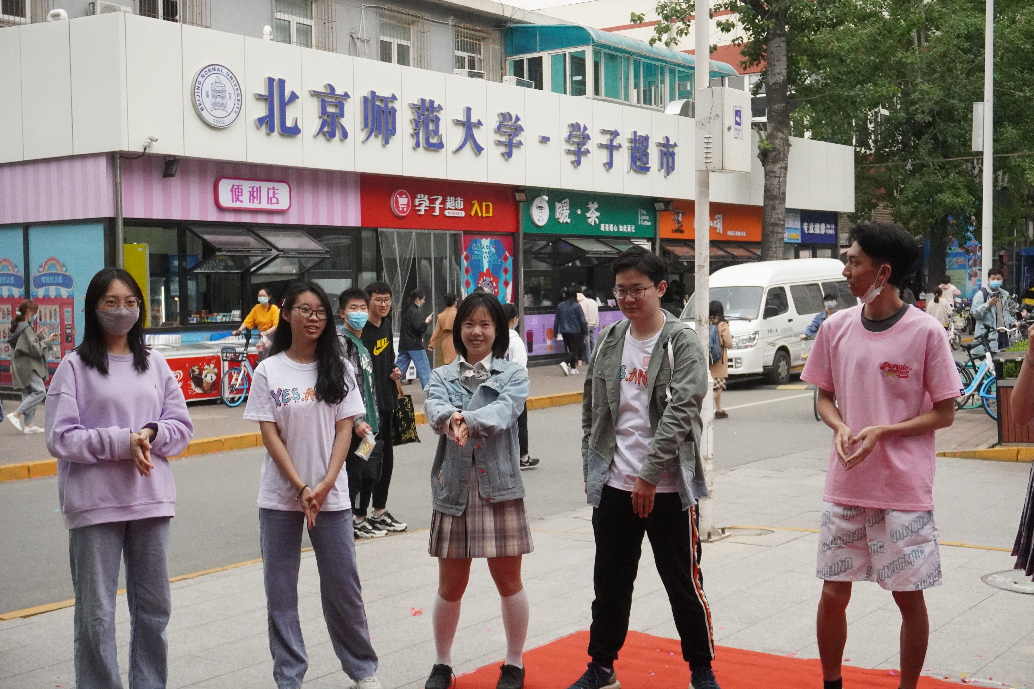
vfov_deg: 28.9
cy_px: 344
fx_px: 1335
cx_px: 517
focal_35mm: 46
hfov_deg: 42.3
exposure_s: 1/3200
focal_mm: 31
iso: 6400
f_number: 6.3
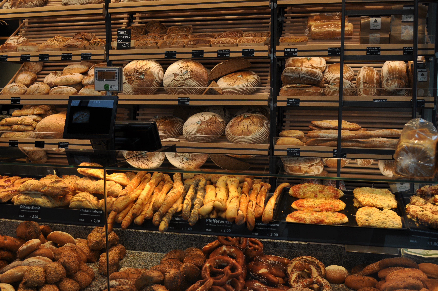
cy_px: 146
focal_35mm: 36
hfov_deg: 53.2
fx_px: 437
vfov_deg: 36.8
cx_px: 219
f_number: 5.6
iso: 200
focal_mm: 24
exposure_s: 1/125
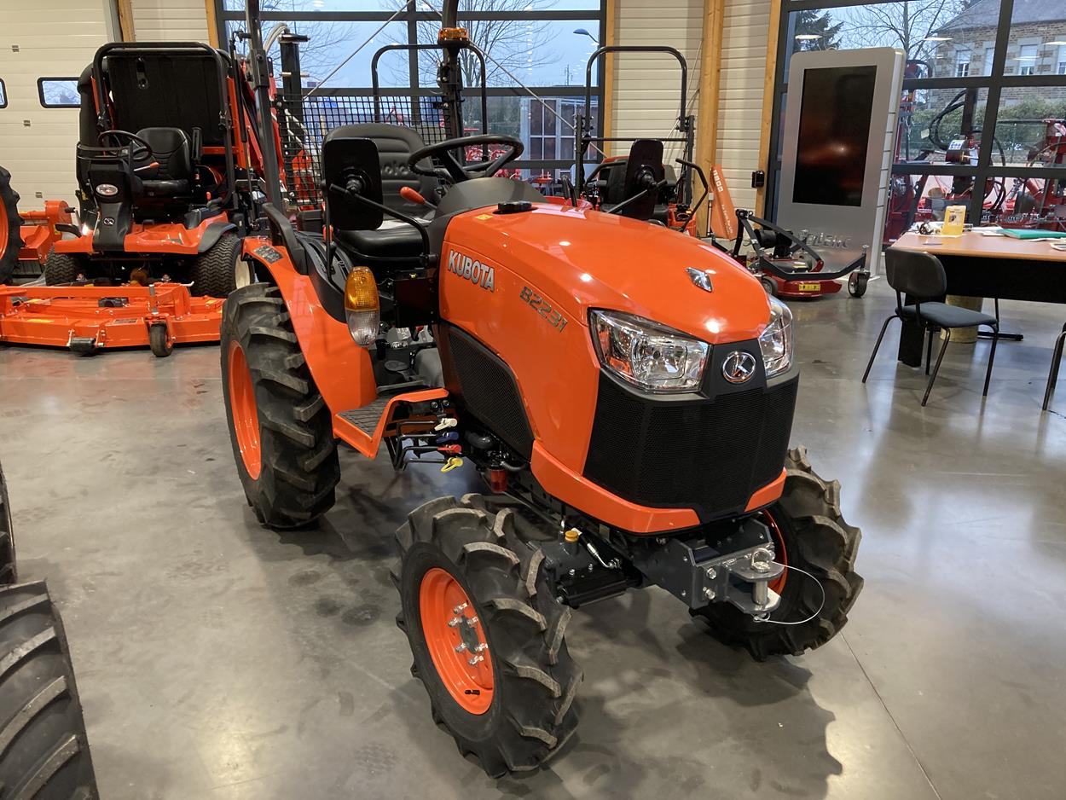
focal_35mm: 28
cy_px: 400
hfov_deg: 63.4
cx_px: 533
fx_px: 862
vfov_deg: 49.8
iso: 160
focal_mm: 3.99
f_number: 1.8
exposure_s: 1/50
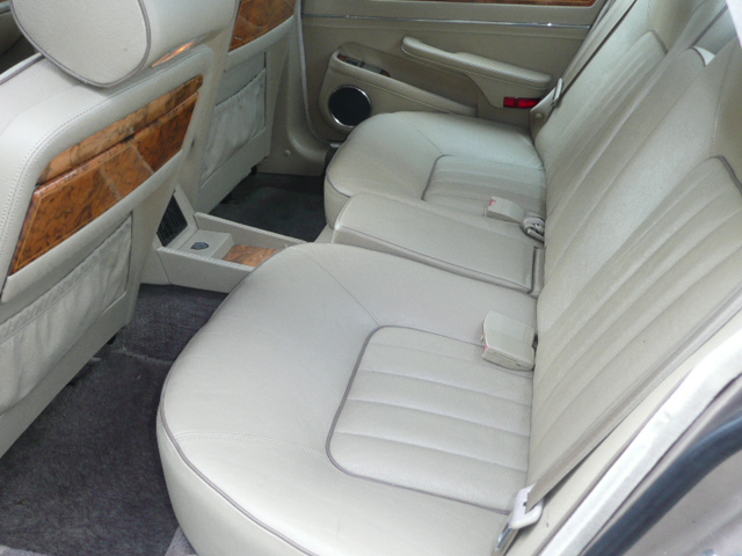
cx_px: 371
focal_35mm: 32
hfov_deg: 56.8
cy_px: 278
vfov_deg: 44.2
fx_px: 686
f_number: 3.3
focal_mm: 4.6
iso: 100
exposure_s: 1/40
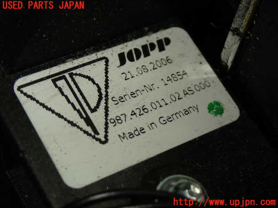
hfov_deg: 25.3
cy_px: 104
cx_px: 139
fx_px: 618
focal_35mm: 77
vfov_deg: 19.1
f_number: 4.1
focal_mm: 13.65
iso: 200
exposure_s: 1/100
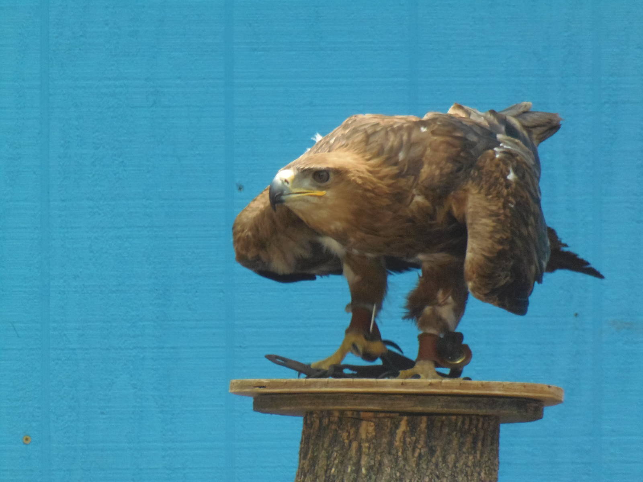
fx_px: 16049
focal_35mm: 864
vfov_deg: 1.7
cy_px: 241
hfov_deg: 2.3
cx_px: 322
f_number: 5.7
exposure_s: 1/320
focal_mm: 154.8
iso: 400
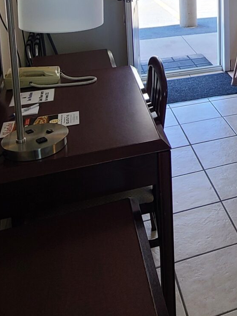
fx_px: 411
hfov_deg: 28.7
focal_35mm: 45
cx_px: 269
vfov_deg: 37.2
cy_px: -6
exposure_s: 1/60
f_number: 2.2
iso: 64
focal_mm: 2.2
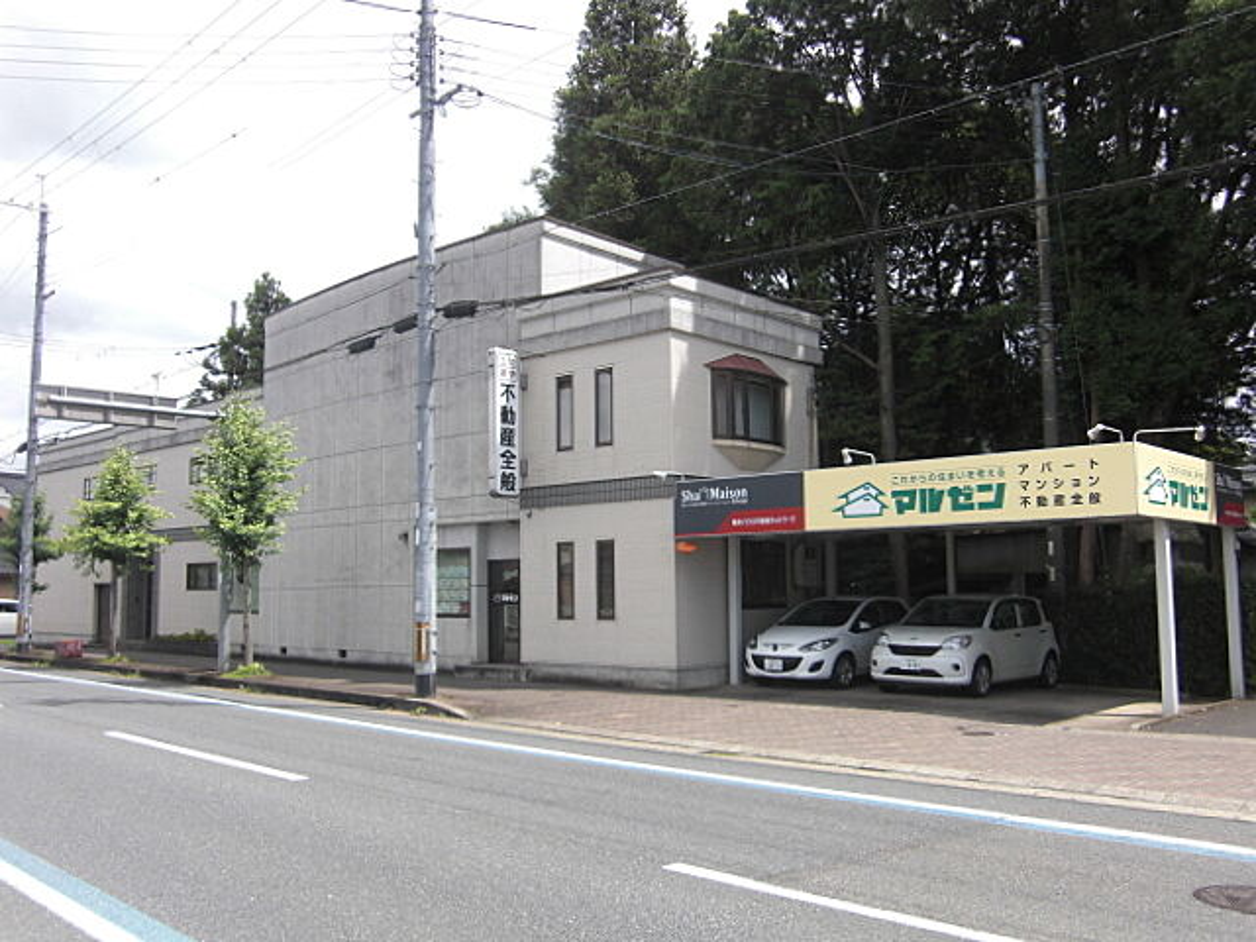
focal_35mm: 33
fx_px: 1197
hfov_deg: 55.4
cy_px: 471
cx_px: 628
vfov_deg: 42.9
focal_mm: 5.8
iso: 50
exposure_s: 1/800
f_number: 2.7
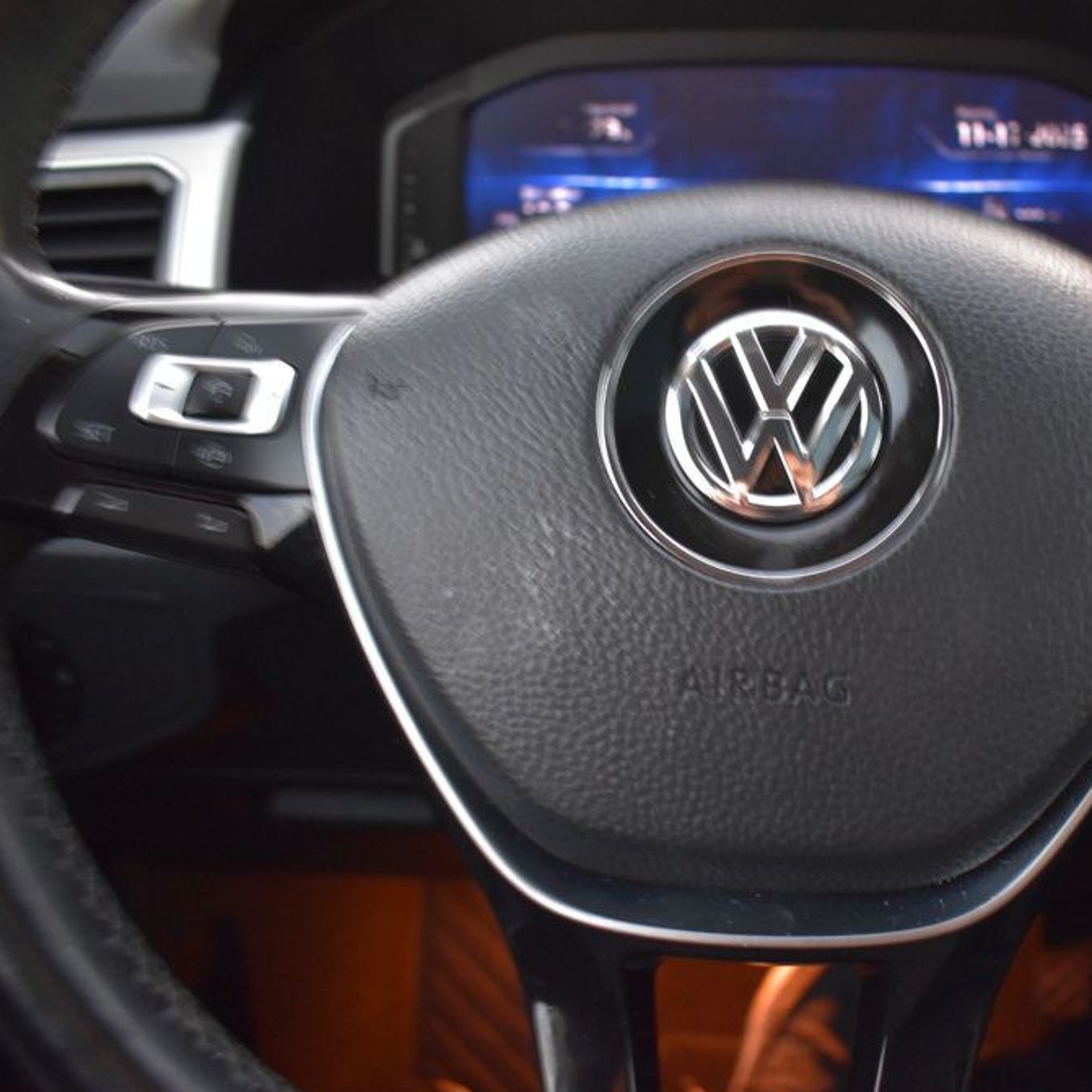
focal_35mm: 35
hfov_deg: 46.1
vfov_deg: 47.2
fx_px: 1249
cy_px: 545
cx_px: 773
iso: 1600
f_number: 3.5
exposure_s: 1/3
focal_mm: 18
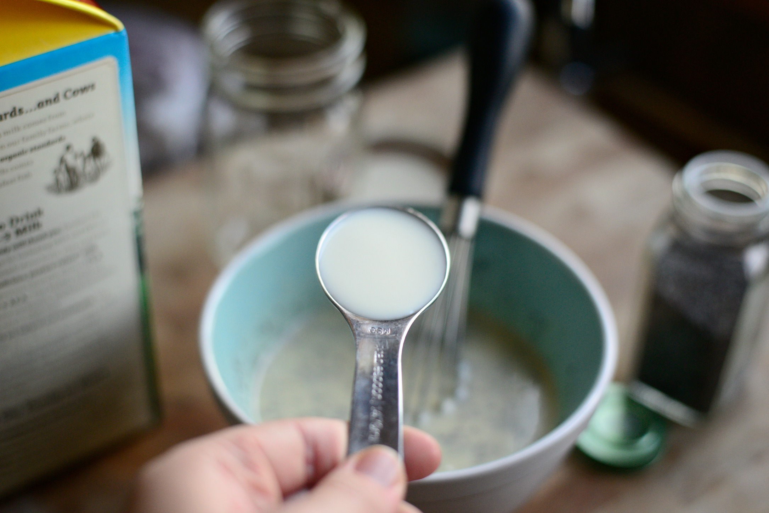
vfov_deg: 27.0
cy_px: 256
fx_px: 1068
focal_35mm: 50
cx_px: 384
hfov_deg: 39.6
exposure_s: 1/800
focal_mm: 50
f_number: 2.5
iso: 1600
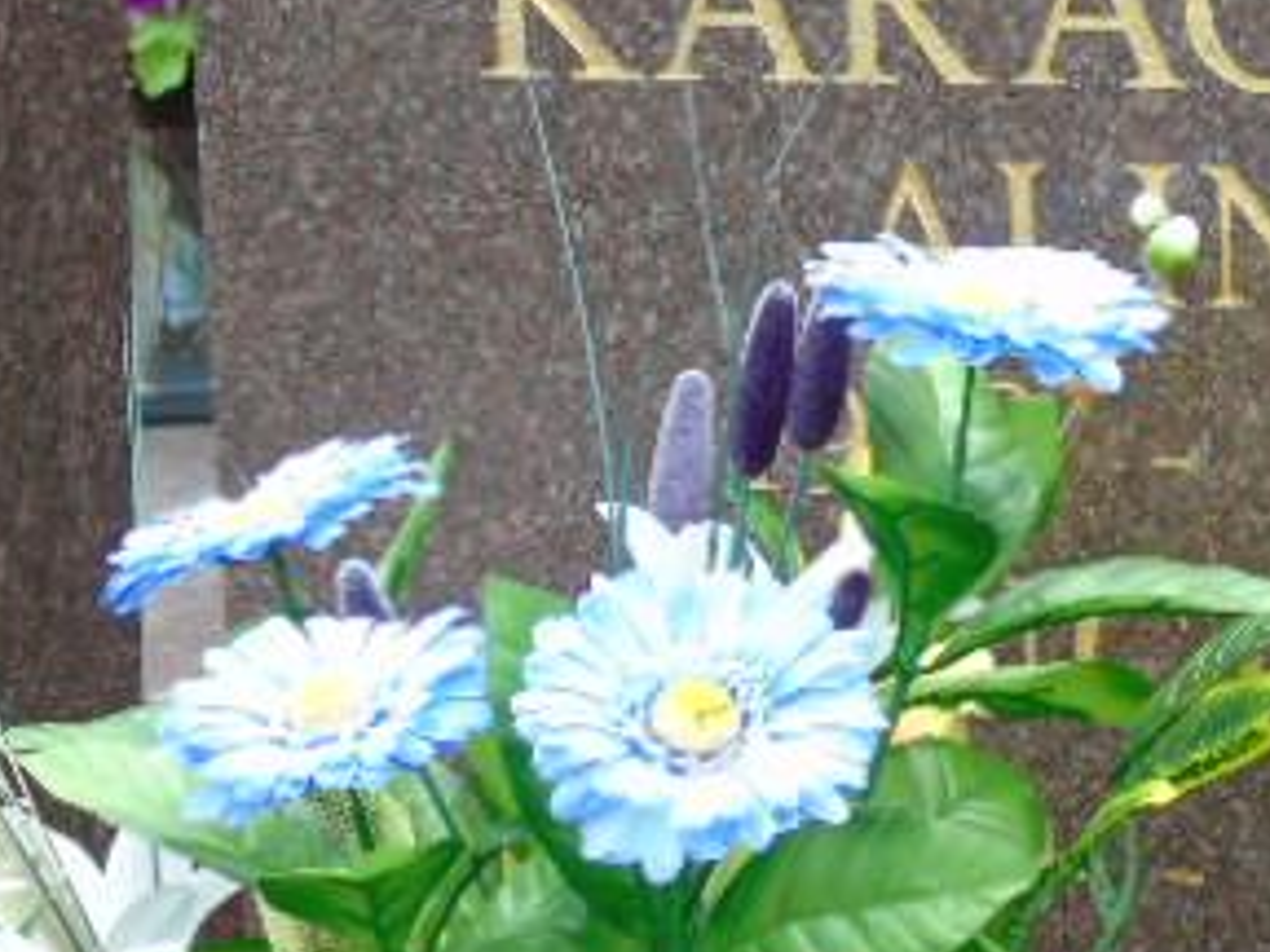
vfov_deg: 6.2
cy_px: 375
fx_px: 8805
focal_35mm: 240
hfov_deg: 8.2
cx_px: 1221
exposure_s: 1/200
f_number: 4.4
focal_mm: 19
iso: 80
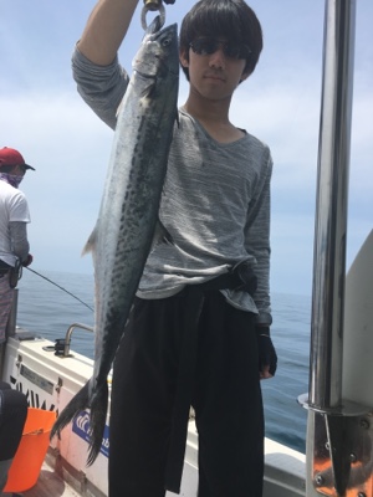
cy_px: 248
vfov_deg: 61.7
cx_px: 186
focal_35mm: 29
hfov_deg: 48.2
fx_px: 417
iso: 25
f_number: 2.2
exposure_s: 1/2198
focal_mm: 4.15
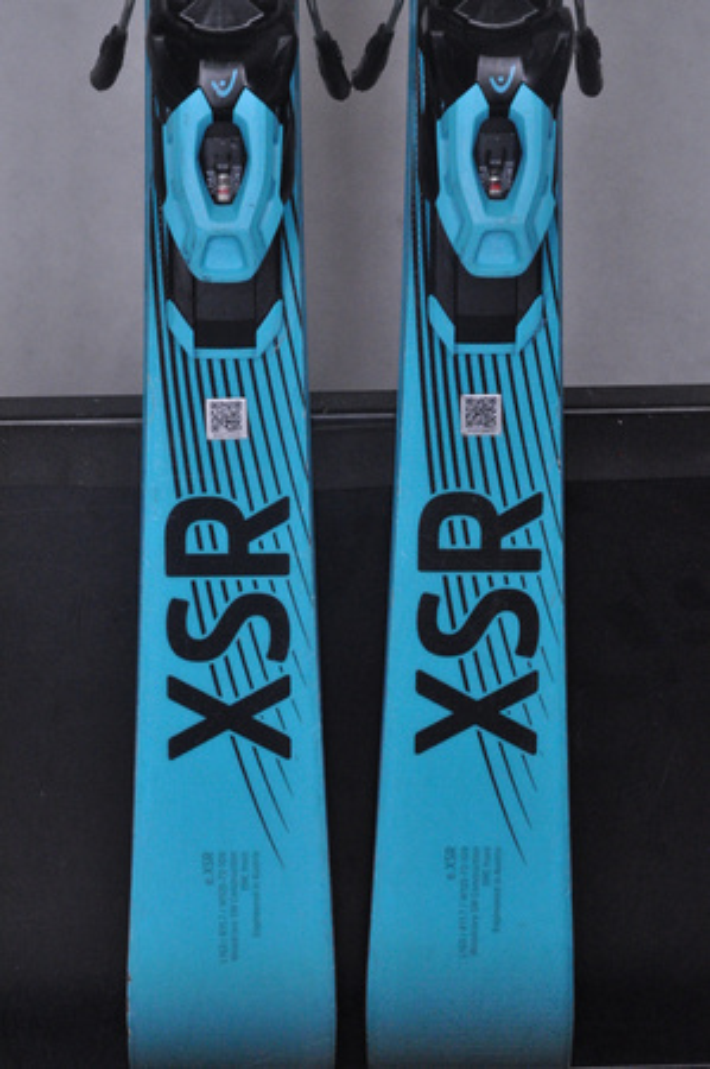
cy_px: 534
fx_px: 3558
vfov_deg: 17.1
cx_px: 355
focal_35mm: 120
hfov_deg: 11.4
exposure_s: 1/125
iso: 3200
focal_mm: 80
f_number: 9.5
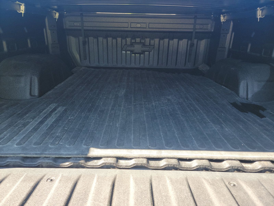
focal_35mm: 24
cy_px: 103
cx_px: 137
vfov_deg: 56.8
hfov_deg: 71.6
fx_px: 190
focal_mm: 6.7
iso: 55
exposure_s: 1/59
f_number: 1.8
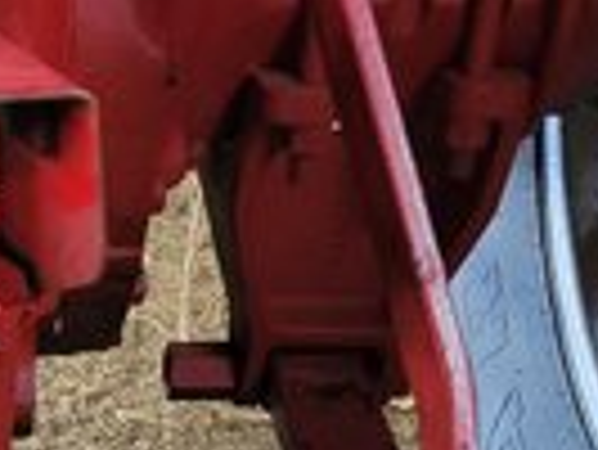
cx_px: -254
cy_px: 551
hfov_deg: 15.0
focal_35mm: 123
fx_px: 2127
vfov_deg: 11.8
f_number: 1.8
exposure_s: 1/24
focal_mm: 5.4
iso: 640
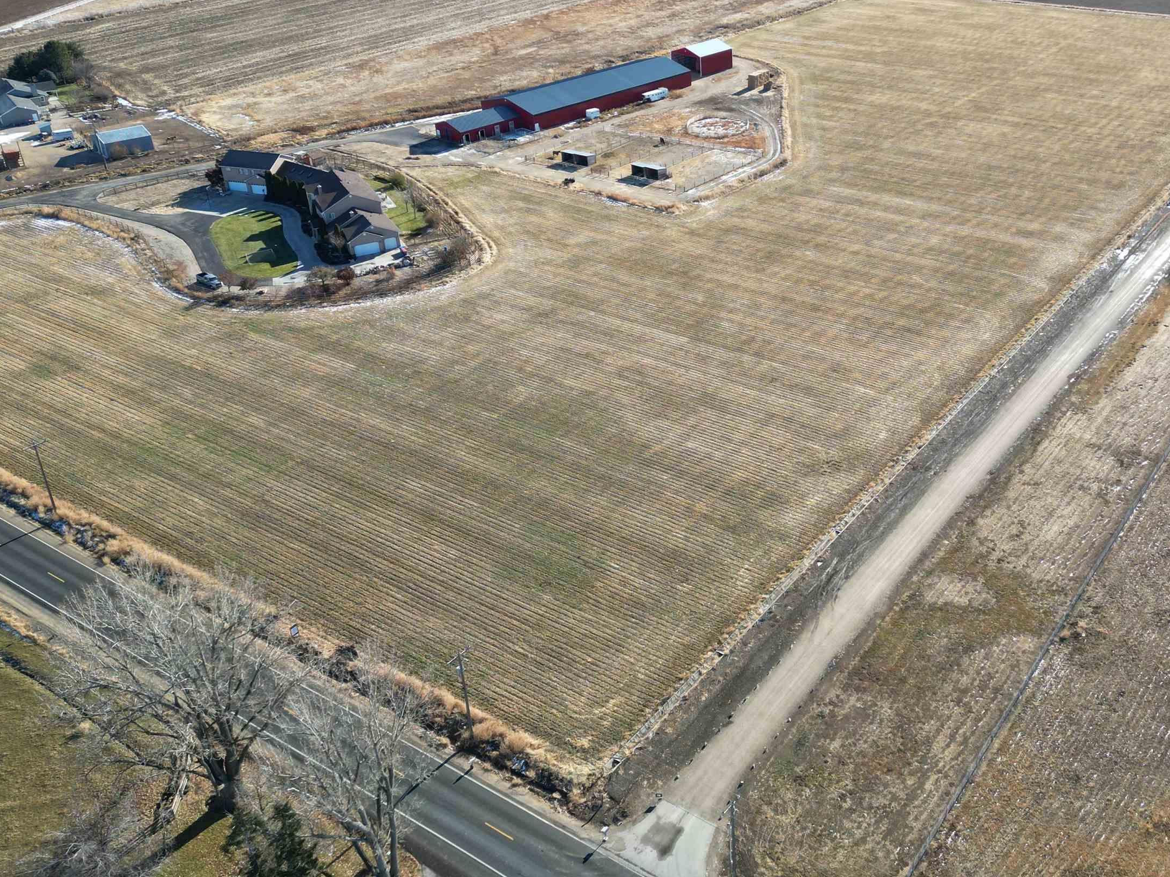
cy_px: 360
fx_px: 1149
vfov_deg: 41.6
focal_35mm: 34
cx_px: 784
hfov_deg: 52.9
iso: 100
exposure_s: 1/1250
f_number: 1.7
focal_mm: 6.72
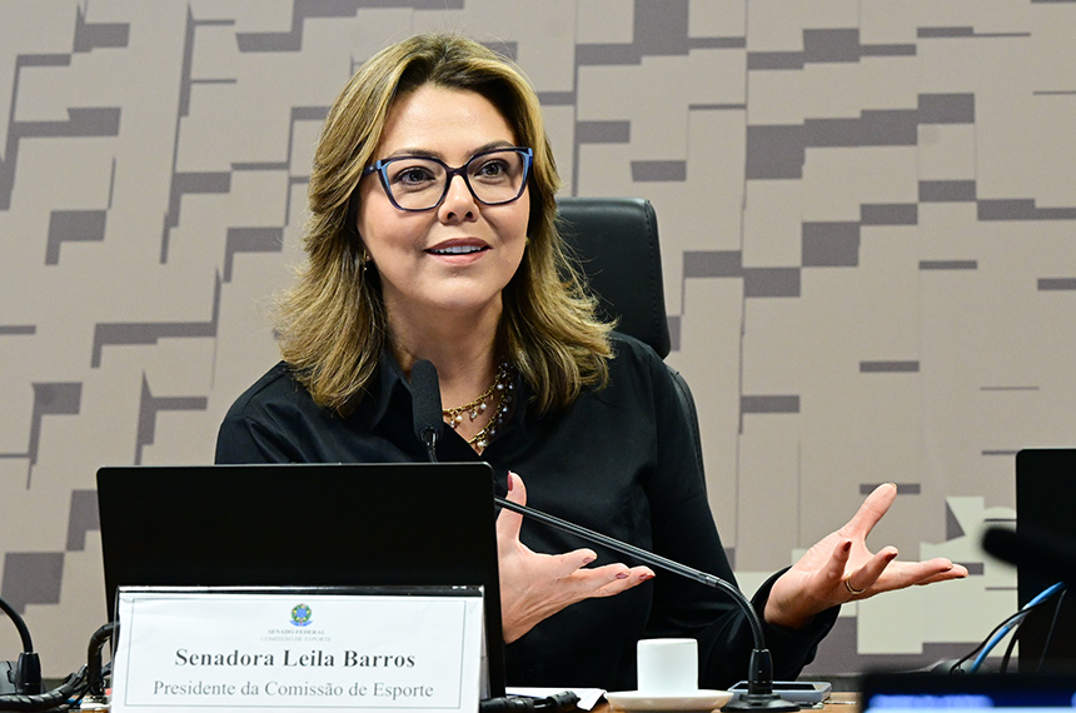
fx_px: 6712
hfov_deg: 9.2
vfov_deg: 6.1
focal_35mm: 225
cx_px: 538
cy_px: 356
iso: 4000
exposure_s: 1/100
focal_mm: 150
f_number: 6.3
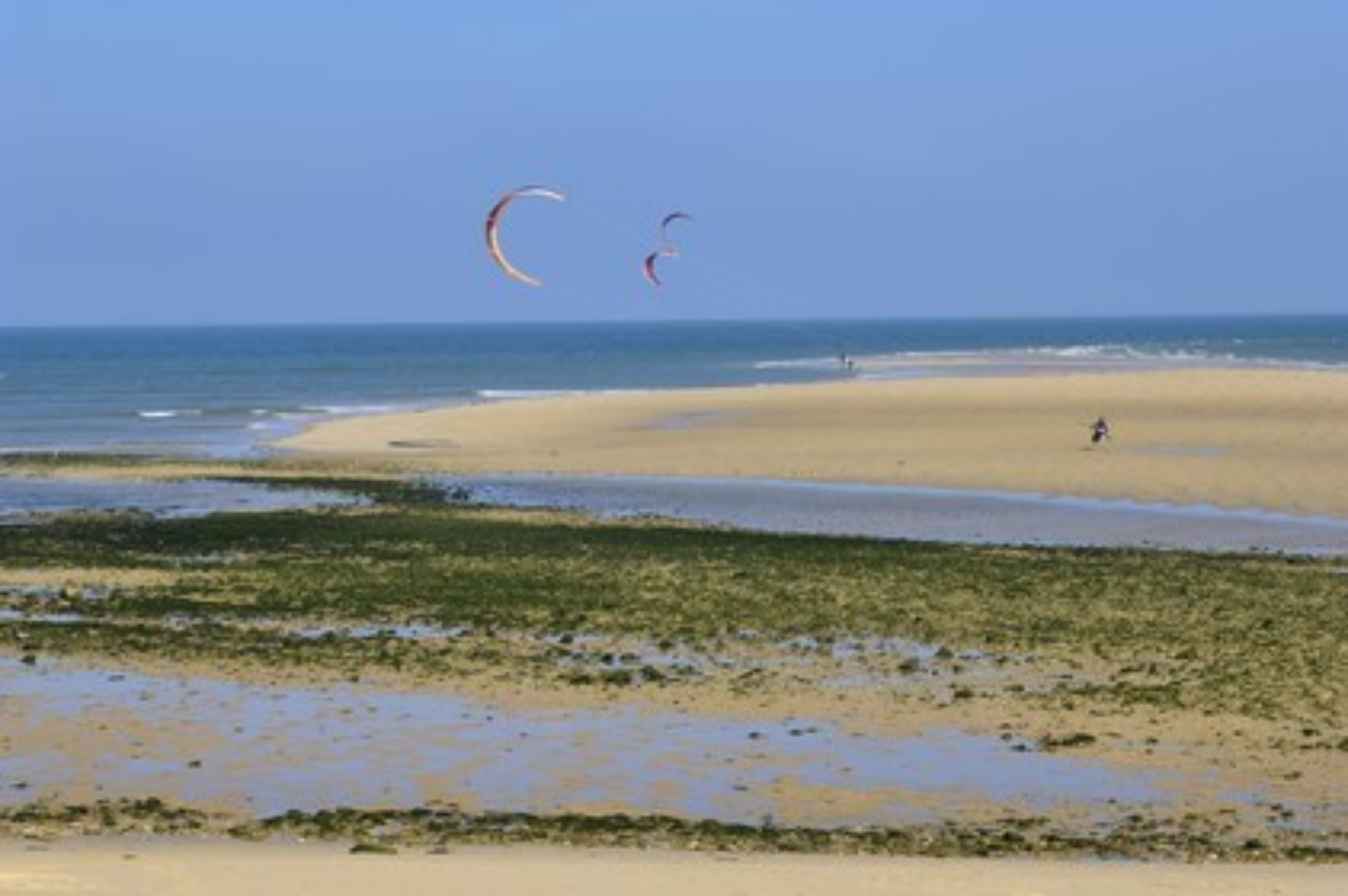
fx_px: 3928
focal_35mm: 105
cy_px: 448
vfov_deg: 13.0
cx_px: 674
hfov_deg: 19.5
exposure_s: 1/160
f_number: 10
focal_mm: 70
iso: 100
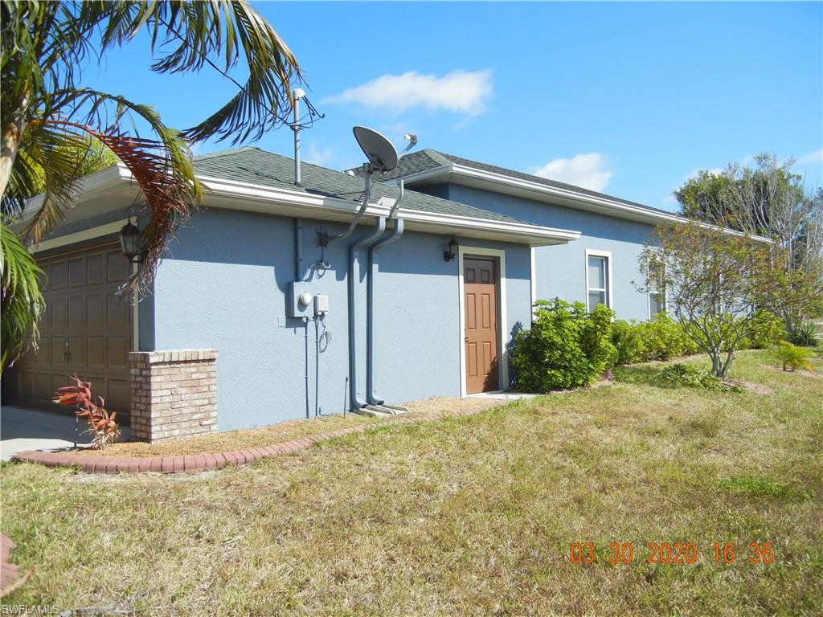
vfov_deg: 46.8
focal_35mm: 30
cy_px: 308
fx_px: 713
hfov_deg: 60.0
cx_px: 412
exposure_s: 1/354
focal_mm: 5.4
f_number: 7
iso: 160
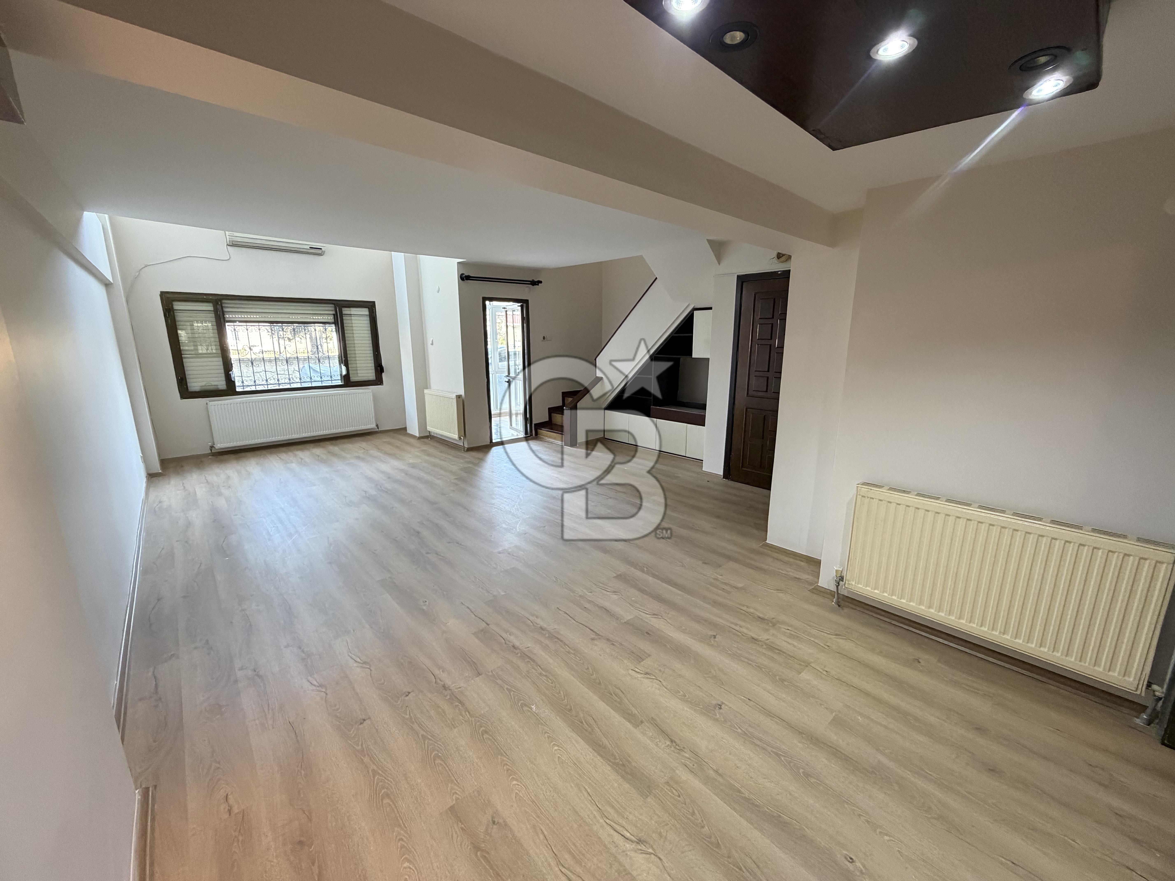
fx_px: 475
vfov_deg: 85.7
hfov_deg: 102.1
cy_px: 440
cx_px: 588
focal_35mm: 14
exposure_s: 1/50
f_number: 2.2
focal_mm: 2.22
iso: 250
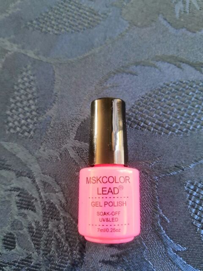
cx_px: 102
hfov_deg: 51.4
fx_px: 211
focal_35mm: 27
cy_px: 136
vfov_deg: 65.3
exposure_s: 1/33.3
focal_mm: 3.95
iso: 500
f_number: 1.8
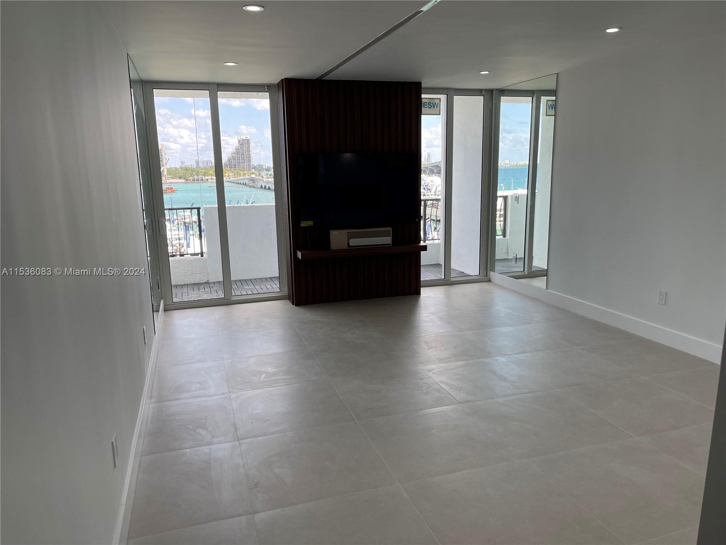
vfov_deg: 54.9
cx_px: 363
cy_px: 272
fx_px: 524
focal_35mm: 25
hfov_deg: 69.4
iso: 32
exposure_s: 1/432
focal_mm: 5.1
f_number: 1.6
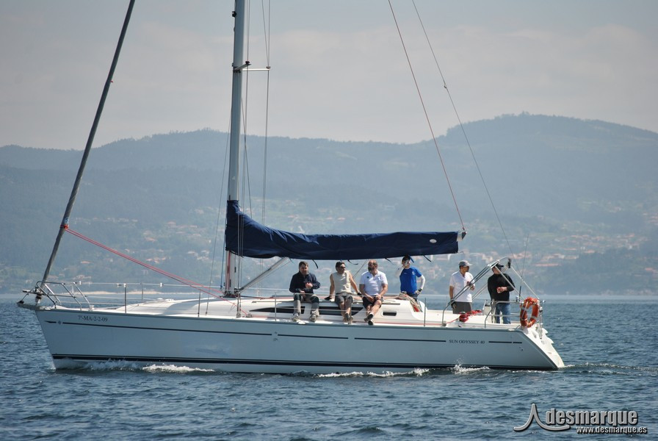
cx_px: 329
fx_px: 3981
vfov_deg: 6.3
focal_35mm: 218
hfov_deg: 9.4
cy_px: 220
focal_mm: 145
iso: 200
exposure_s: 1/1250
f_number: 5
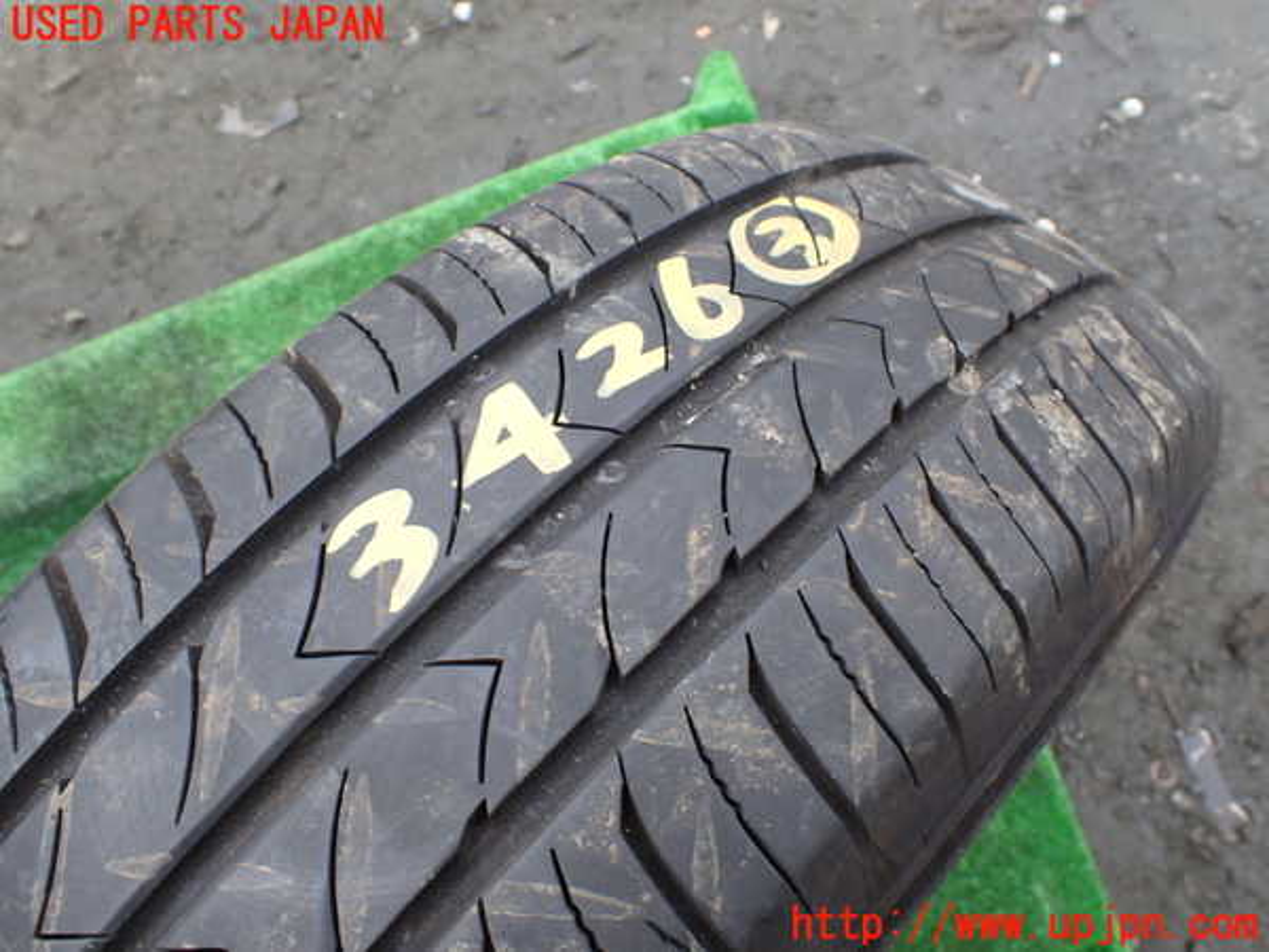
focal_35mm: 30
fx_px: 1100
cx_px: 634
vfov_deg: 46.8
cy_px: 476
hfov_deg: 60.0
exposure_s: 1/125
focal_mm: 5.4
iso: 100
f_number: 3.2
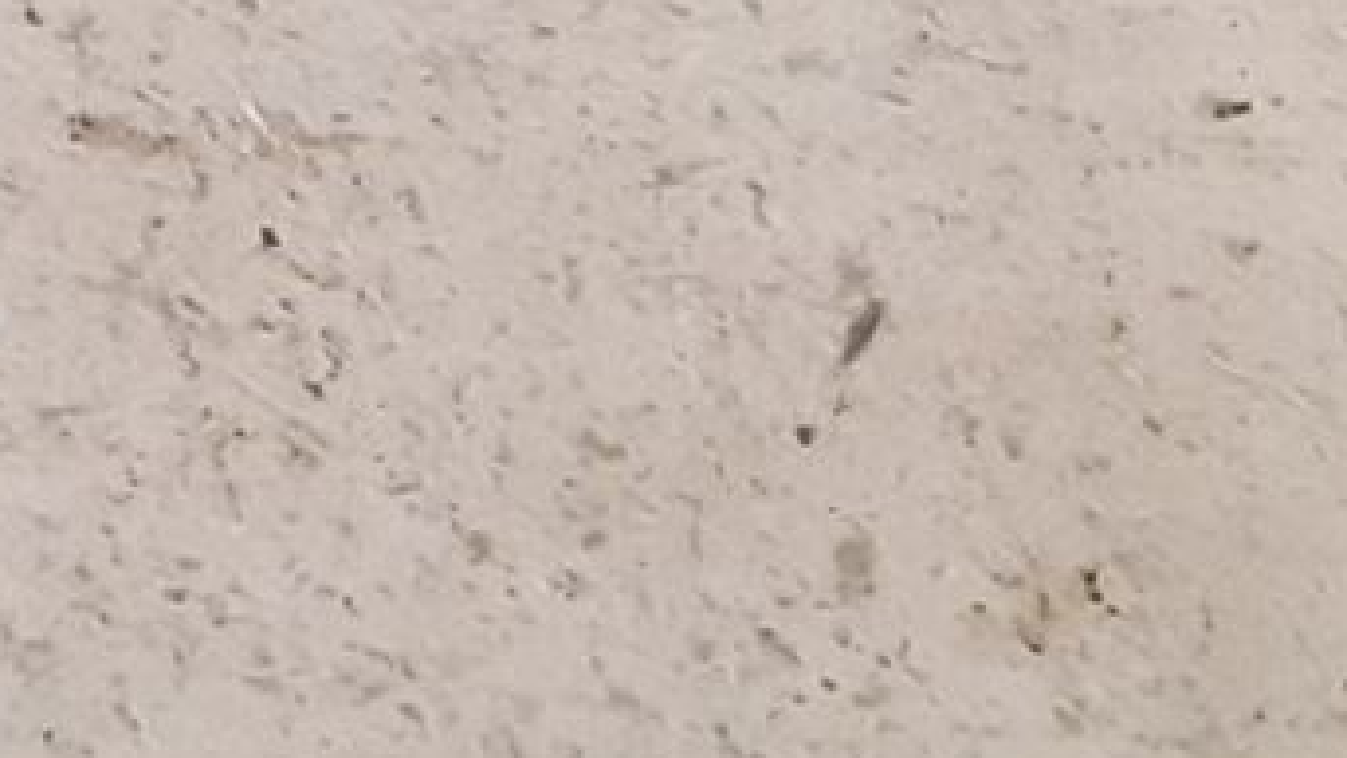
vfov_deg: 6.6
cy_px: -1449
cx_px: -1622
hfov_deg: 11.1
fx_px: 6037
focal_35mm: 169
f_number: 1.7
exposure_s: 1/50
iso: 250
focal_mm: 3.93
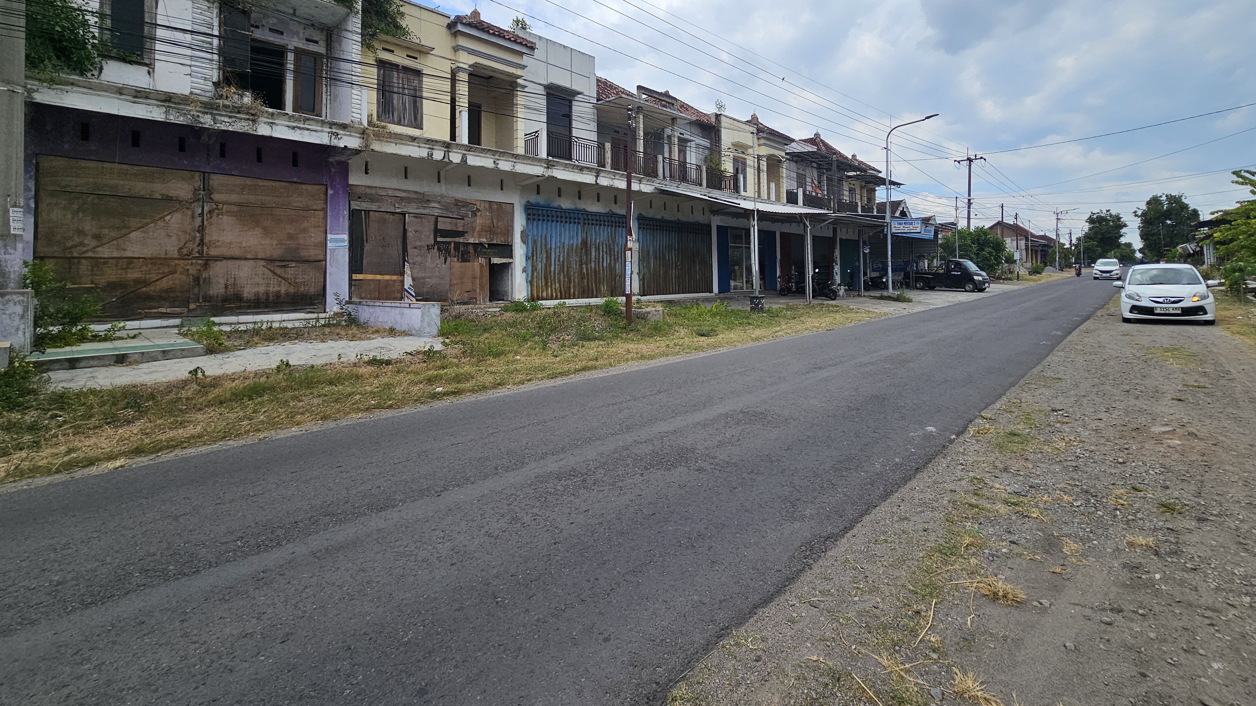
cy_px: 260
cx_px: 650
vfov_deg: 69.3
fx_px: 500
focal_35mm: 15
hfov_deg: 103.0
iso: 50
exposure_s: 1/2436
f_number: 2.2
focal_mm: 2.2
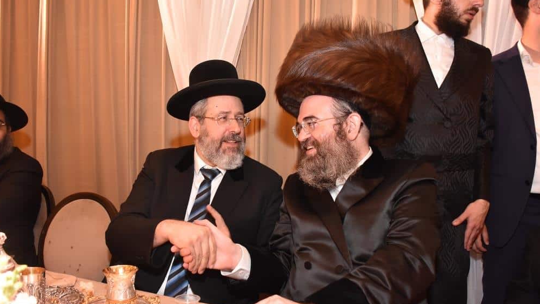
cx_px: 270
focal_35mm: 29
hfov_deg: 66.1
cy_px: 163
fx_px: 415
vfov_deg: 40.2
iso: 2000
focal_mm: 18
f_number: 5.6
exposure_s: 1/125
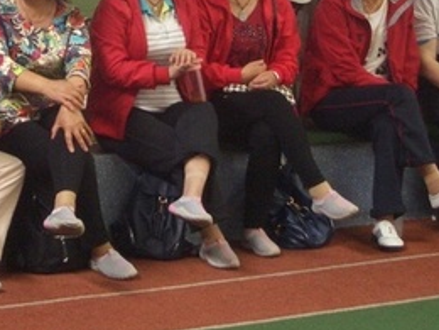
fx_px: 1814
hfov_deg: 13.8
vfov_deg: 10.3
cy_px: 58
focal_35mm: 143
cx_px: 118
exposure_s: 1/100
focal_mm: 10.2
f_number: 3.5
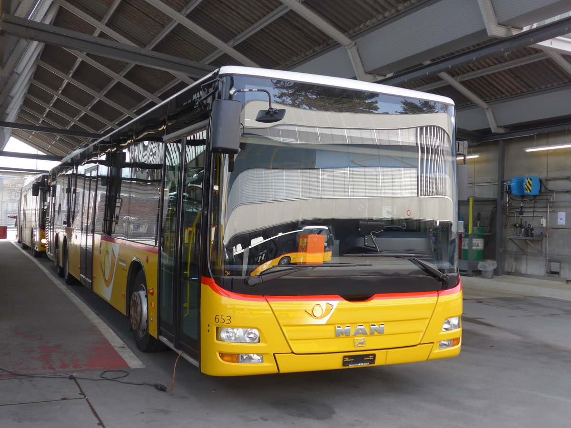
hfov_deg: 47.9
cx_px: 286
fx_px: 643
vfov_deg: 36.8
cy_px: 214
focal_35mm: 39
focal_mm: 8
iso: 80
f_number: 2.8
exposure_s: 1/250
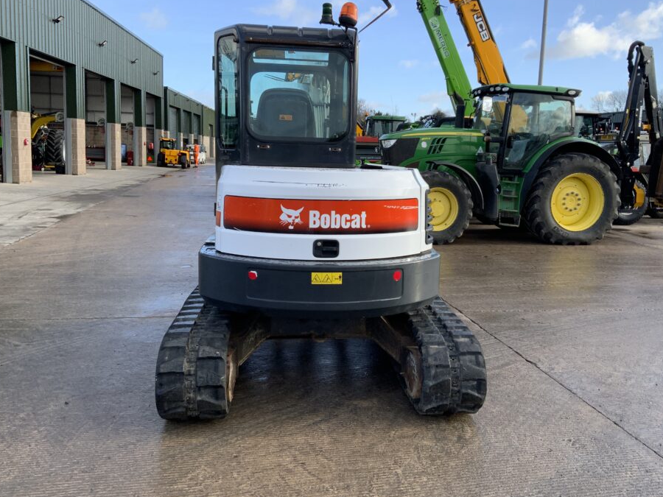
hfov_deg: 55.3
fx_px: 632
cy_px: 236
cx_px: 354
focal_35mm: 33
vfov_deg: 42.9
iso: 16
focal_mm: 3
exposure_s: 1/562
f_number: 1.8
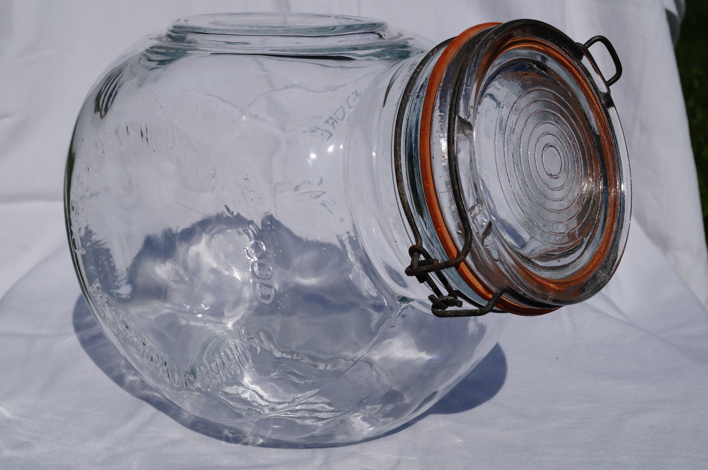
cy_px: 235
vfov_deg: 25.9
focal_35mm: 52
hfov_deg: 38.2
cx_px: 354
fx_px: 1022
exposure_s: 1/800
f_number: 13
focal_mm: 35
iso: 100
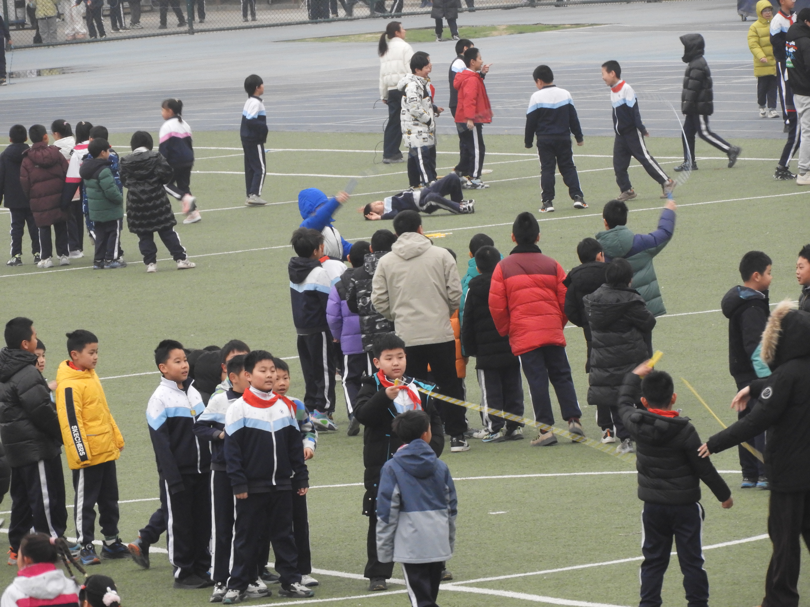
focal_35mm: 450
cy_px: 304
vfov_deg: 3.3
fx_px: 10530
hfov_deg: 4.4
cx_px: 405
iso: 450
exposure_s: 1/60
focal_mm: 80.6
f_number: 5.6
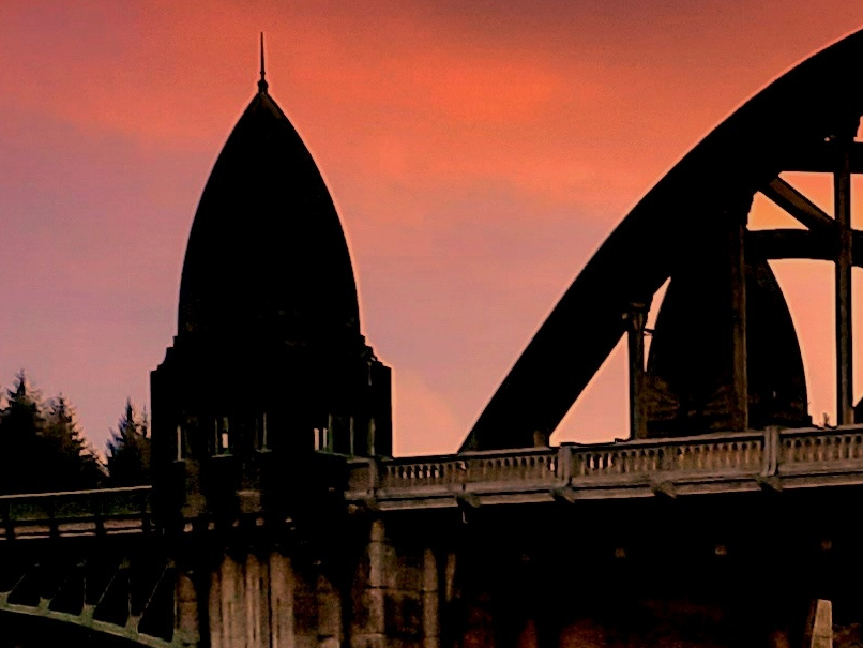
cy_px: 1126
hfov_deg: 12.3
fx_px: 3092
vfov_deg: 11.2
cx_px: 2110
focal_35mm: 124
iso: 32
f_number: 2
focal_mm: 4.6
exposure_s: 1/179
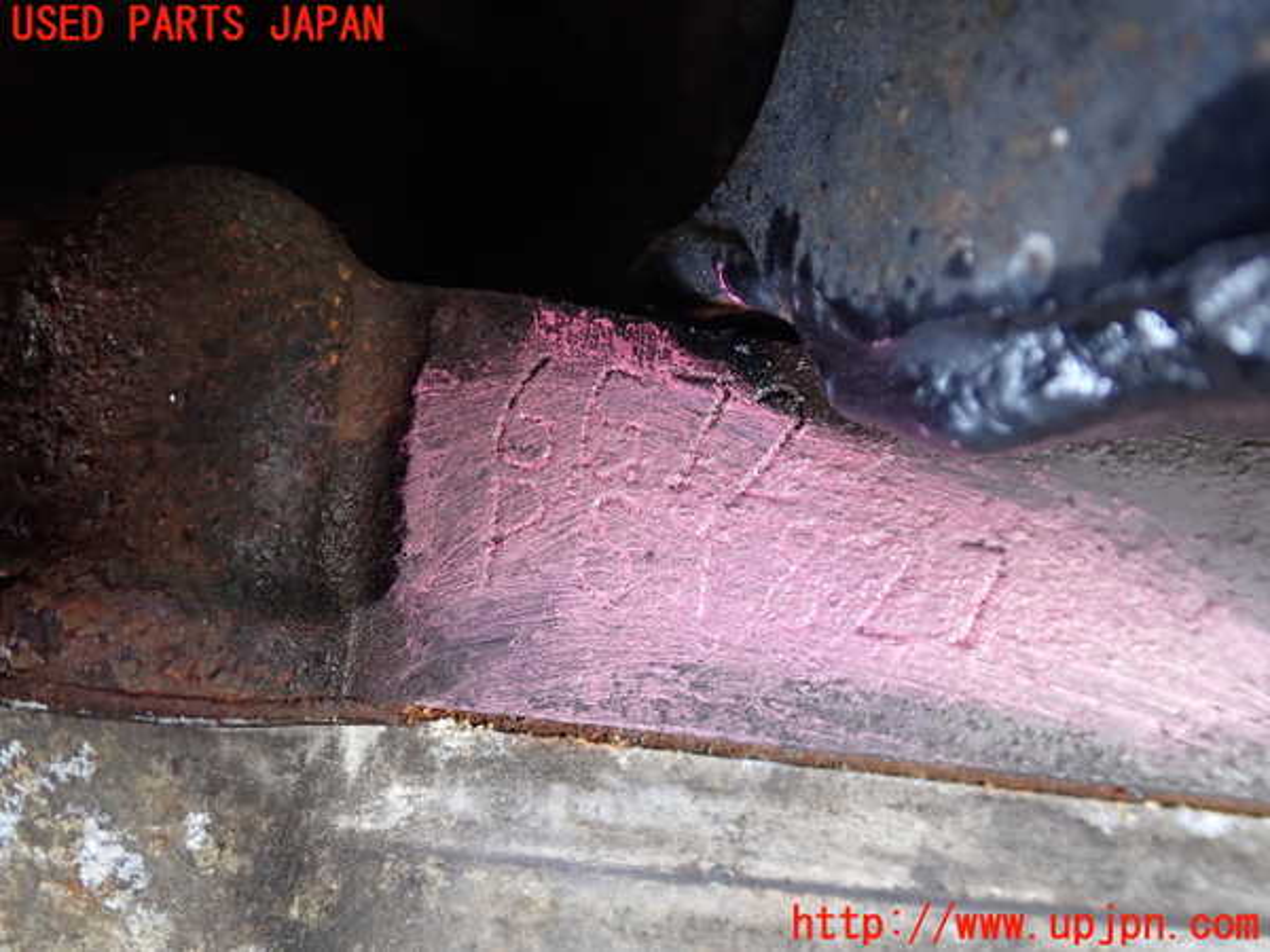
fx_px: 1321
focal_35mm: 36
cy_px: 476
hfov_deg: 51.4
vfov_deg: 39.7
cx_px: 635
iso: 320
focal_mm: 6.37
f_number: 2.5
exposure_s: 1/40
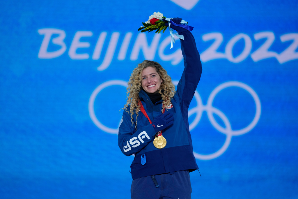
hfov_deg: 10.3
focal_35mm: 200
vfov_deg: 6.9
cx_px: 149
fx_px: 1656
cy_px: 100
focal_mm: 200
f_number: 2.8
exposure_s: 1/800
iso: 500
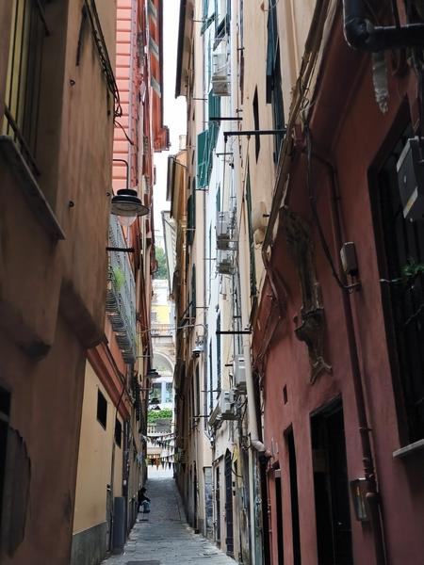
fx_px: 751
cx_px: 212
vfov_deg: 41.2
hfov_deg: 31.5
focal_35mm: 46
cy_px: 282
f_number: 1.65
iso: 200
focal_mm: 6.14
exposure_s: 1/100
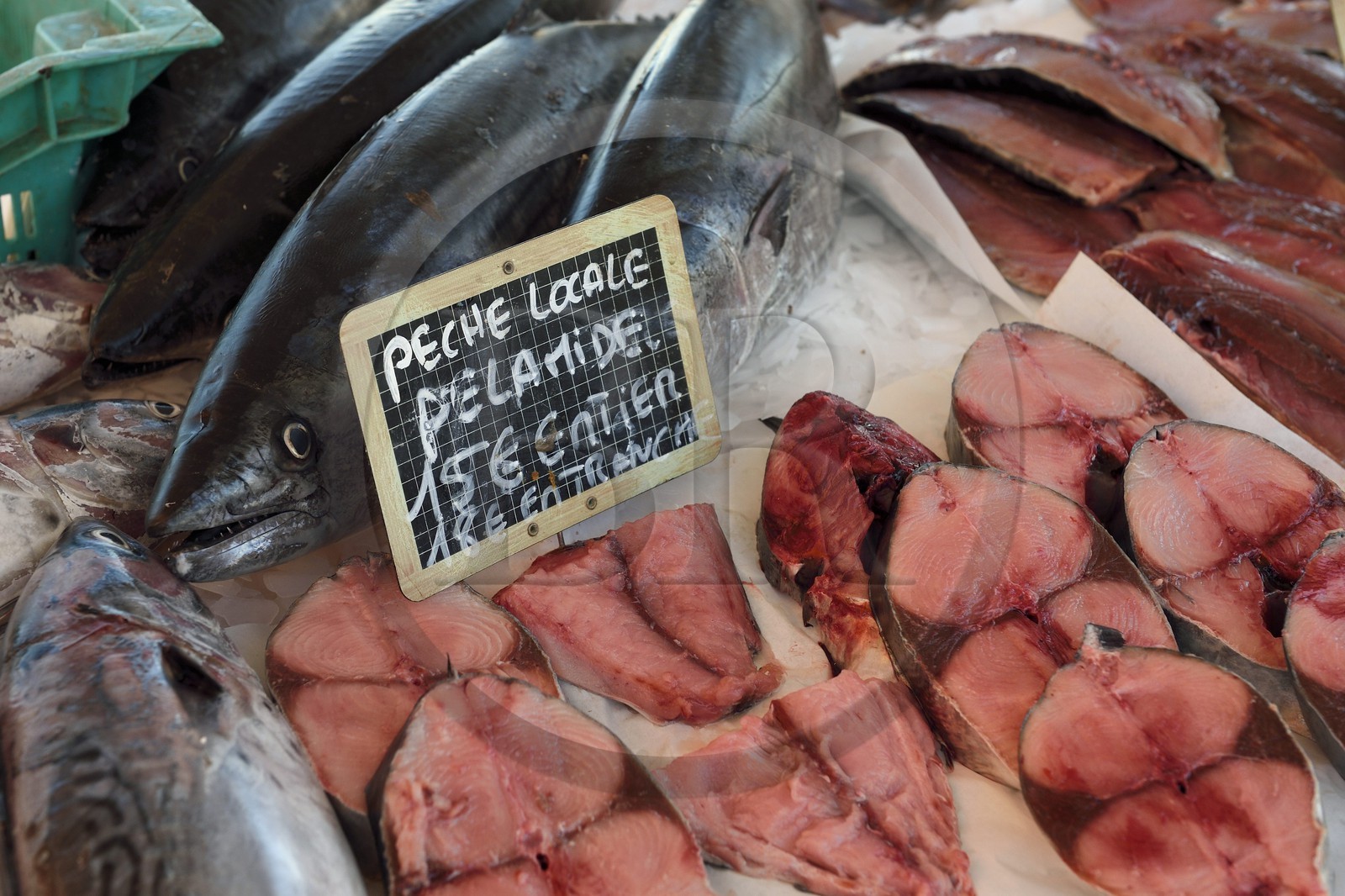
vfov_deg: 24.2
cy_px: 448
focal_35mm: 56
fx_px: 2092
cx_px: 672
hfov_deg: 35.6
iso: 400
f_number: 7.1
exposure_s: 1/125
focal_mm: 56
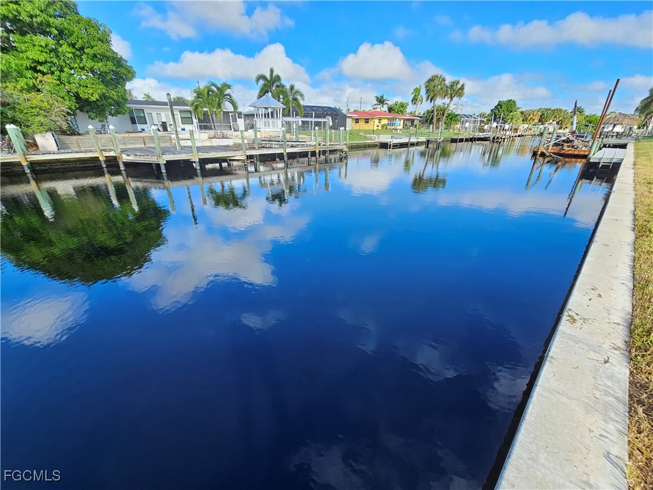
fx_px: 245
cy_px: 245
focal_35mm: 13
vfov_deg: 89.9
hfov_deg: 106.2
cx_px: 326
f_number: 2.2
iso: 50
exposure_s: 1/379
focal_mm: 2.2
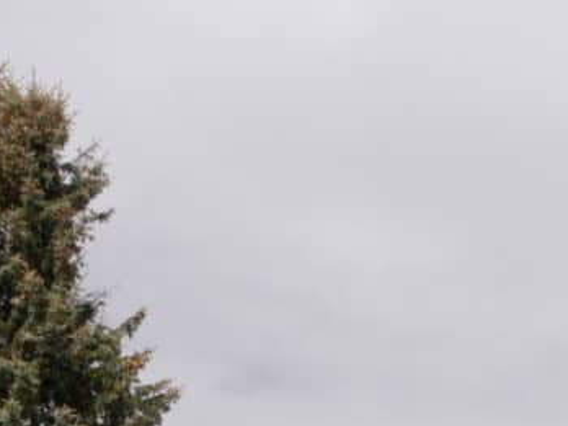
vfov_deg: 12.7
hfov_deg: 16.5
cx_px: 769
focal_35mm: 112
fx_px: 1838
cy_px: 587
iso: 200
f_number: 20
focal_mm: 19
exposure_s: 1/80
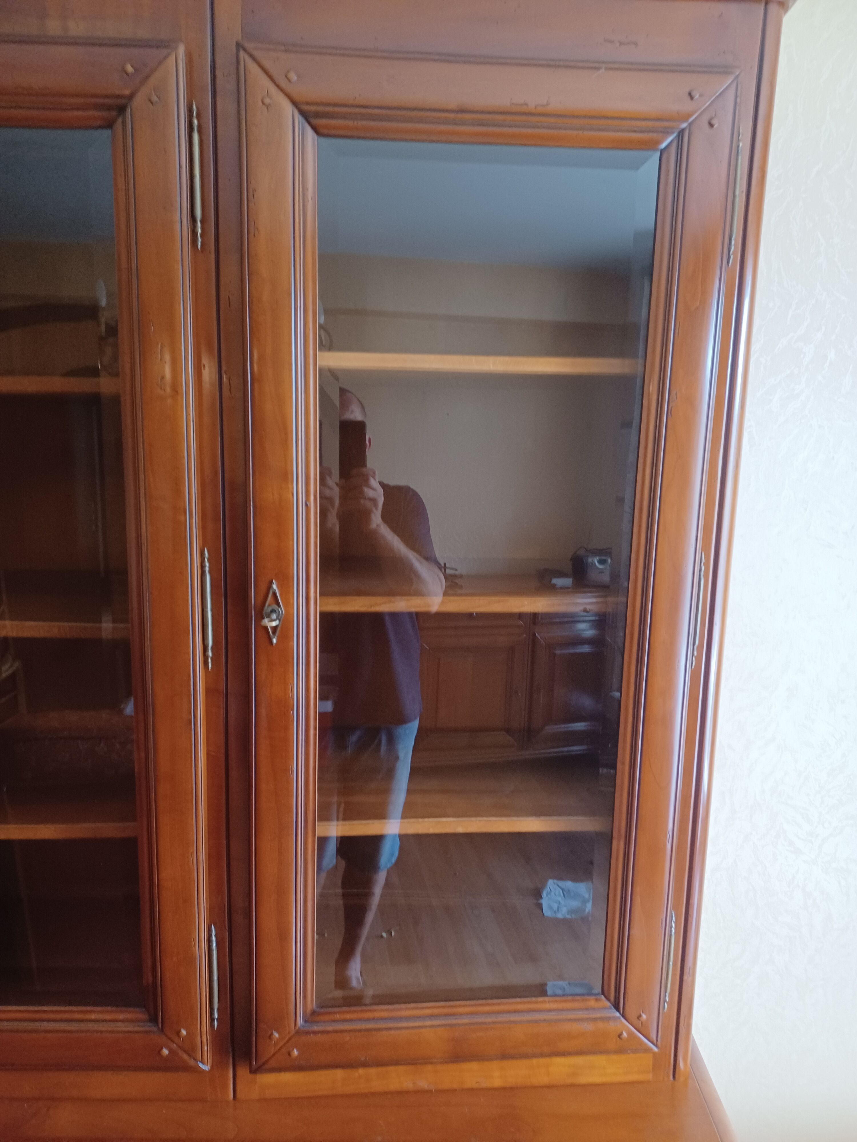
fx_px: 825
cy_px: 571
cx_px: 428
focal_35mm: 25
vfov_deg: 69.4
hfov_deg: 54.9
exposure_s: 1/33.3
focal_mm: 4.6
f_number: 1.8
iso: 320
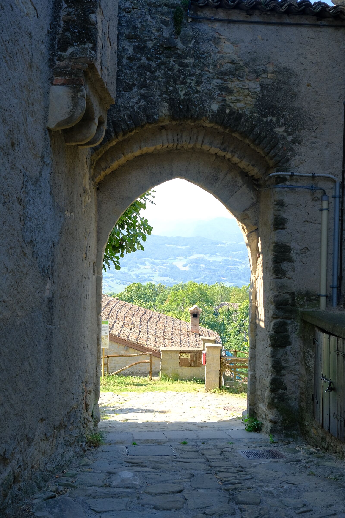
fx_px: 561
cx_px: 172
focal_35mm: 39
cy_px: 259
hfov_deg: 34.2
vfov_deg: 49.6
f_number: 5
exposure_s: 1/80
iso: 320
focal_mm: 26
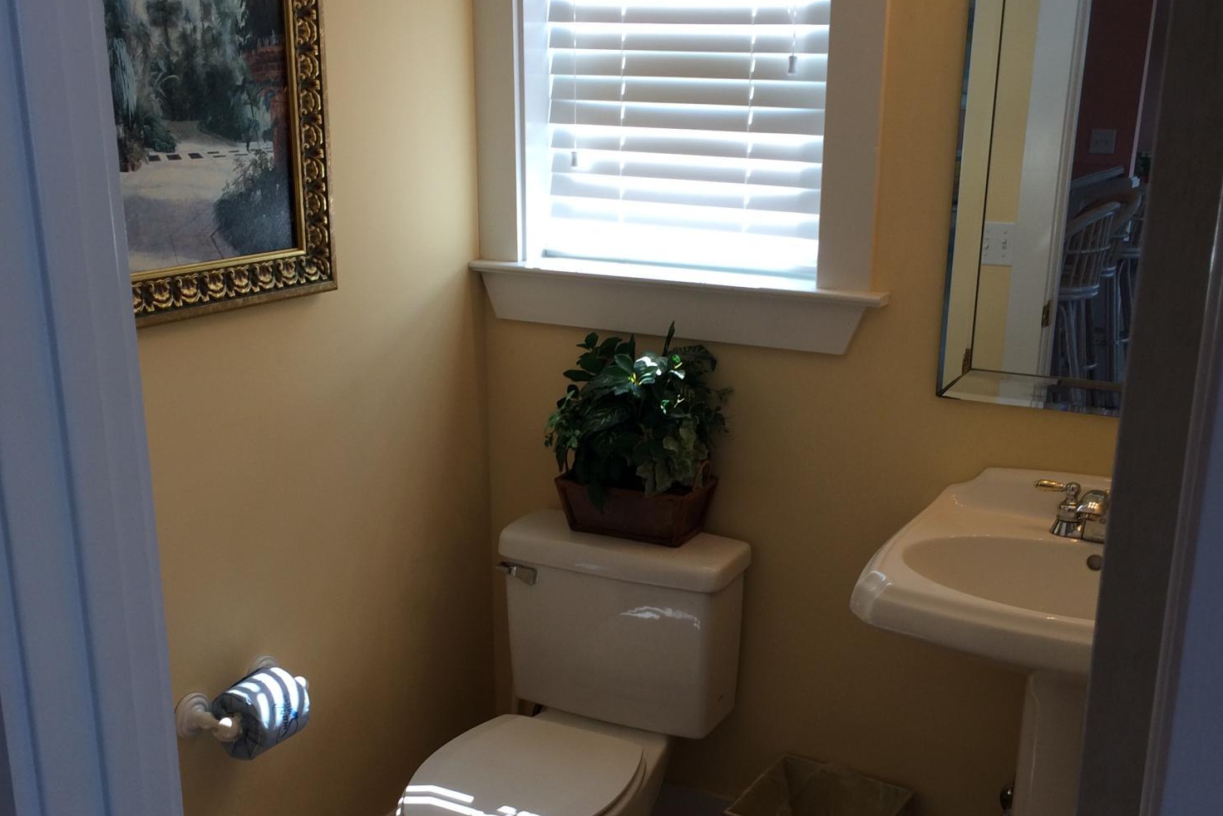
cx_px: 614
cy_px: 520
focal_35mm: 41
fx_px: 1393
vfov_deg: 32.5
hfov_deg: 47.4
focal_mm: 4.15
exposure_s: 1/120
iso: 32
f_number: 2.2
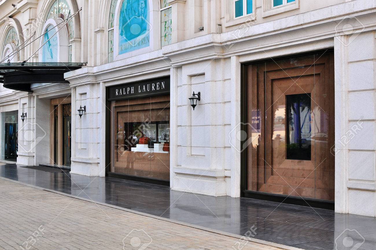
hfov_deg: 37.9
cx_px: 188
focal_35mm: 52
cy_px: 125
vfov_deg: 25.7
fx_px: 548
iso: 200
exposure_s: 1/100
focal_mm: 35
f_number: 11
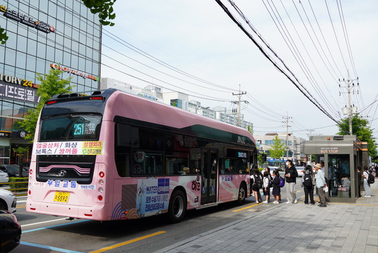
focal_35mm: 34
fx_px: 363
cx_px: 189
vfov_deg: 38.4
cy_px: 126
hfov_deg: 55.1
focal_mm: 23
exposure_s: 1/250
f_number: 5.6
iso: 100
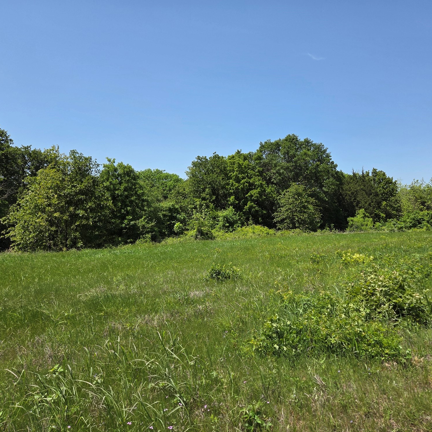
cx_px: 245
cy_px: 218
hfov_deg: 57.1
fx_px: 395
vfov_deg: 57.3
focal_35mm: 28
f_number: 1.8
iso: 80
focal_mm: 5.4
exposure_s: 1/6034
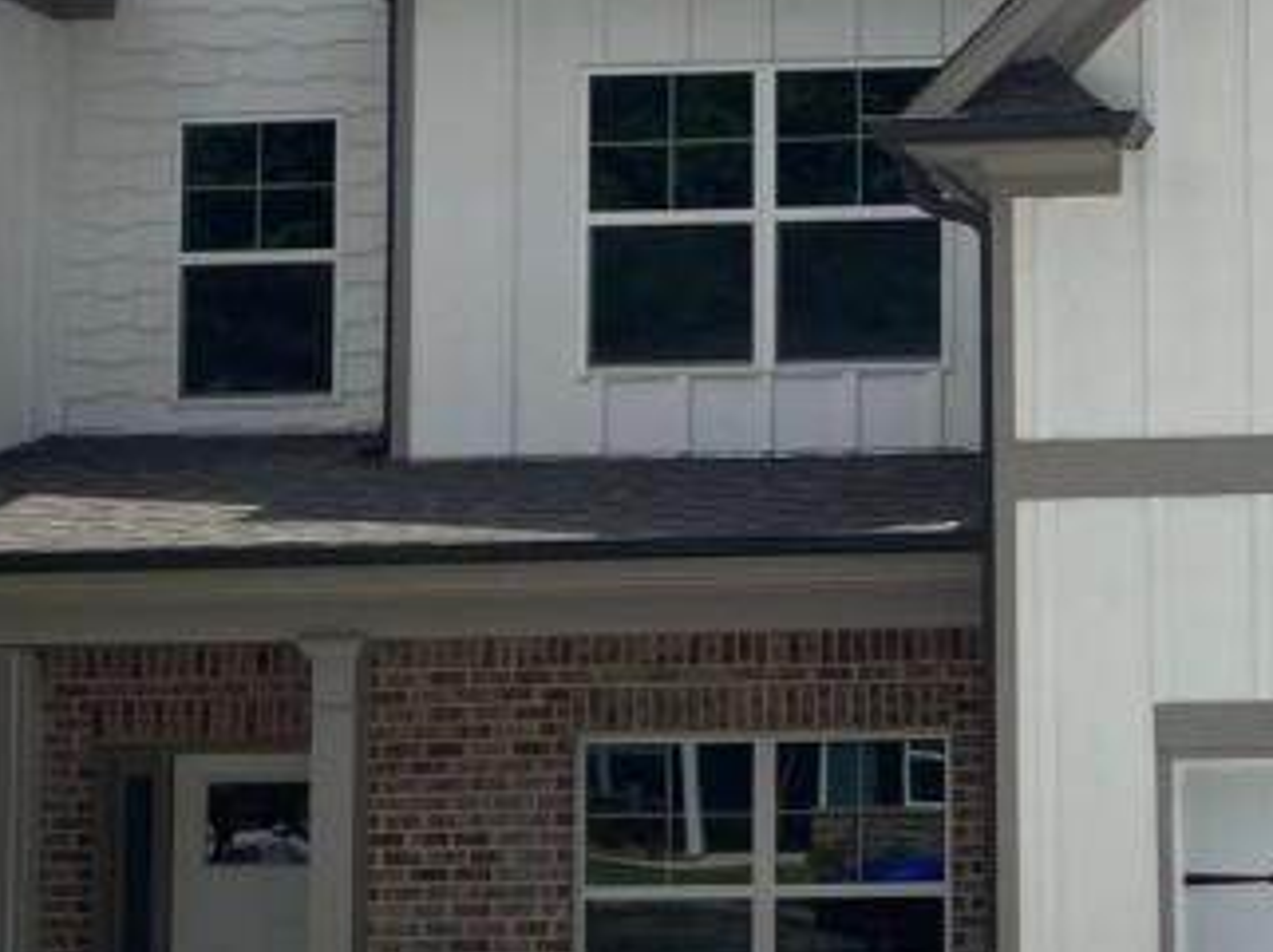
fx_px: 3565
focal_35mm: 97
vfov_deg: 15.2
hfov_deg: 19.6
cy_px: 478
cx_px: 1316
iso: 32
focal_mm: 5.1
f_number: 1.6
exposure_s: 1/7937
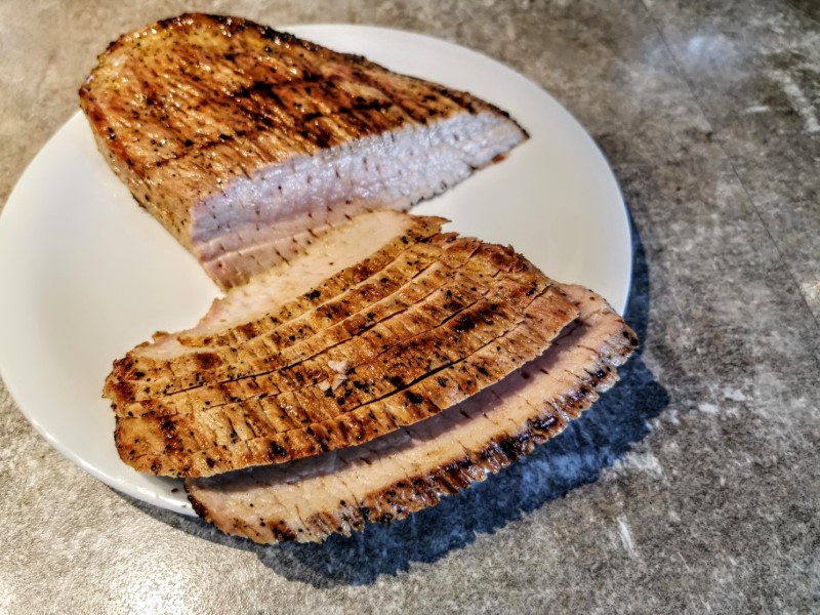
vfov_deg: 51.4
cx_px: 410
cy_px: 308
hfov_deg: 65.3
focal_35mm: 27
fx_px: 640
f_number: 1.6
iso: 160
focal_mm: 5.56
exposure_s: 1/60
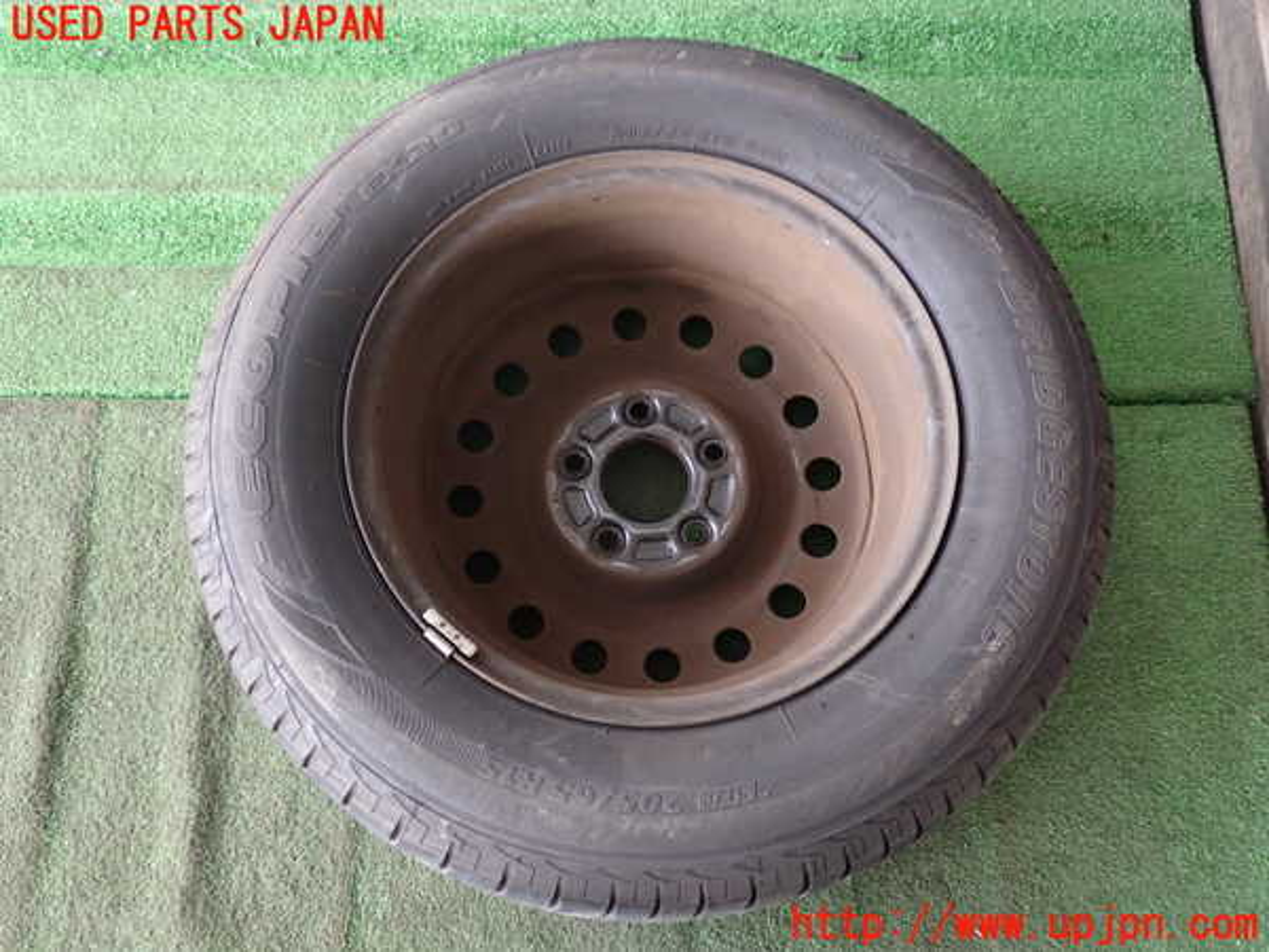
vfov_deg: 39.7
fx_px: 1320
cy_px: 476
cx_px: 634
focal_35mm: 36
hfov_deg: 51.4
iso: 200
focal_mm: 6.37
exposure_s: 1/40
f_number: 2.5
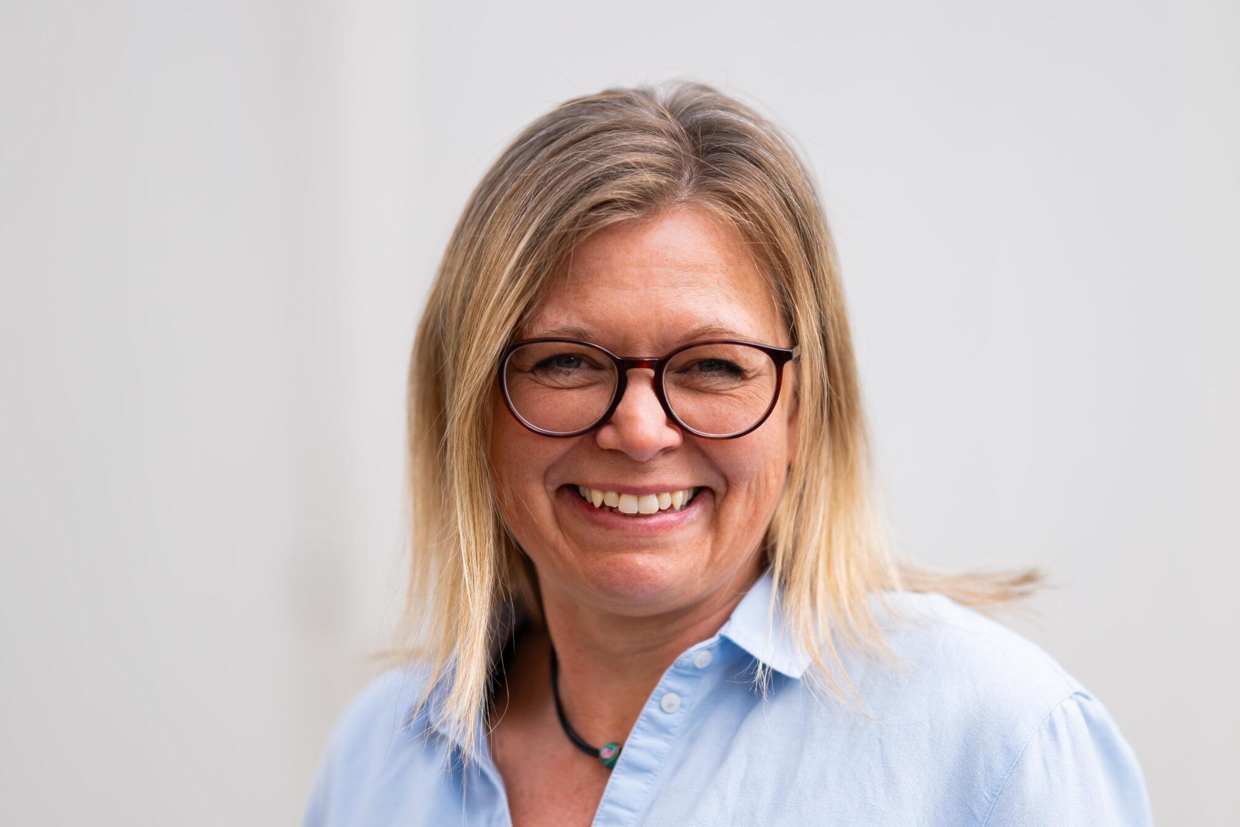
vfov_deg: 10.2
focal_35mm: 134
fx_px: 4616
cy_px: 460
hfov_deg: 15.3
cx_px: 755
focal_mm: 105
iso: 100
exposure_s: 1/1000
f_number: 1.4
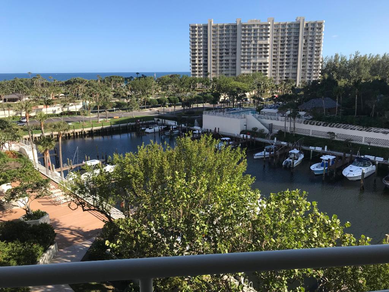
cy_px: 146
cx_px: 194
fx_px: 315
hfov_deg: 63.4
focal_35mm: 28
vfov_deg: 49.7
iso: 20
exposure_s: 1/1389
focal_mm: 3.99
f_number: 1.8
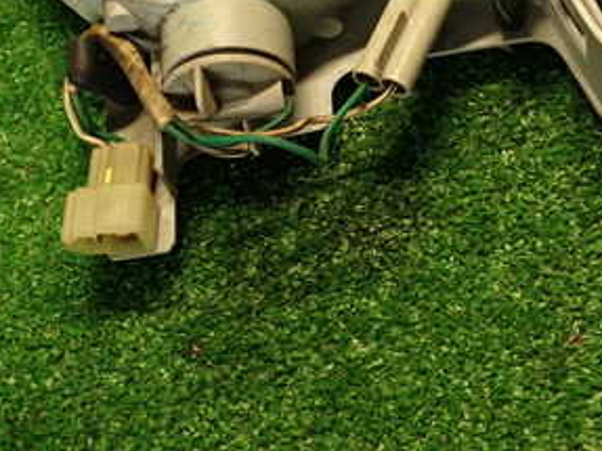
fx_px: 1165
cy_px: 67
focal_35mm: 67
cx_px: 440
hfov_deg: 28.6
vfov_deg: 21.5
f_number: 2.4
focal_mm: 5.79
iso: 320
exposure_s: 1/30
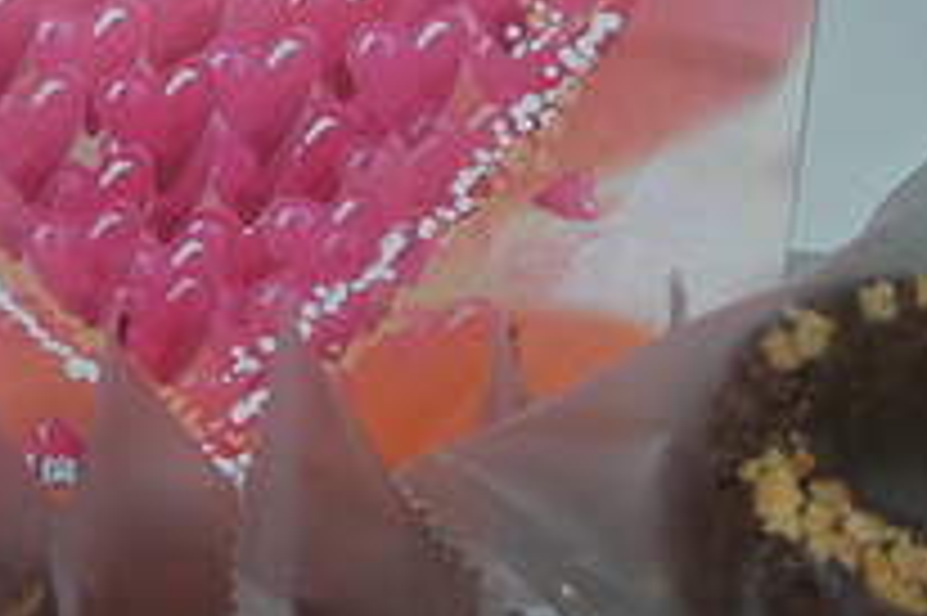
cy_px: 218
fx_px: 2470
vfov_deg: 14.2
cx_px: 284
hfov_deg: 21.2
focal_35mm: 96
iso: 50
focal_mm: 7.8
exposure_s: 1/60.1
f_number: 2.8
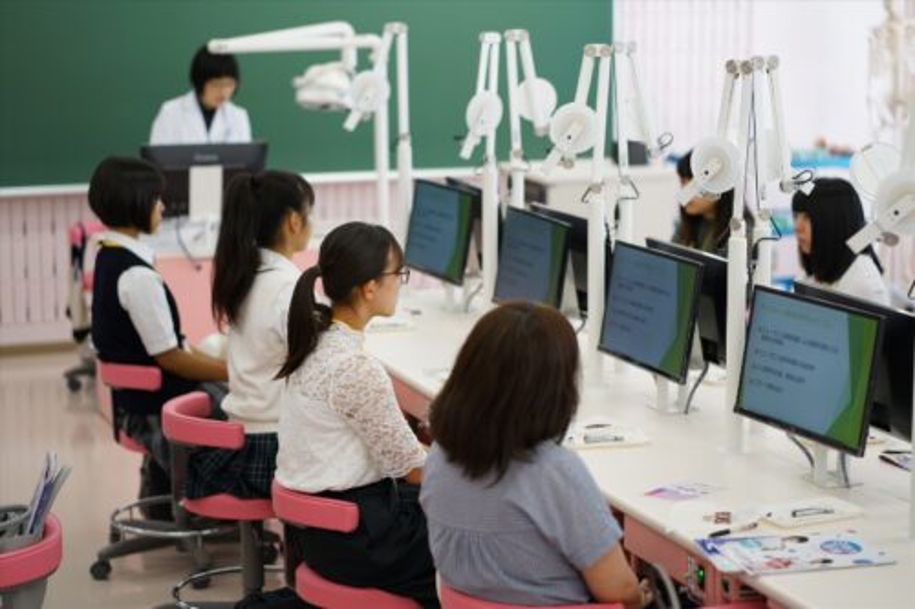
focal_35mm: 85
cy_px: 304
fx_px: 2160
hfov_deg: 23.9
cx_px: 458
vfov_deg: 16.1
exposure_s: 1/100
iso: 125
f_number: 2.2
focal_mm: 85
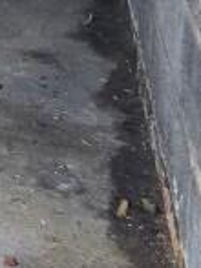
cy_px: -219
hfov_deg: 7.6
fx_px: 1241
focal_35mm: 160
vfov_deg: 11.4
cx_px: -473
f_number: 1.7
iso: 250
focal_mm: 6.3
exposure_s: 1/120
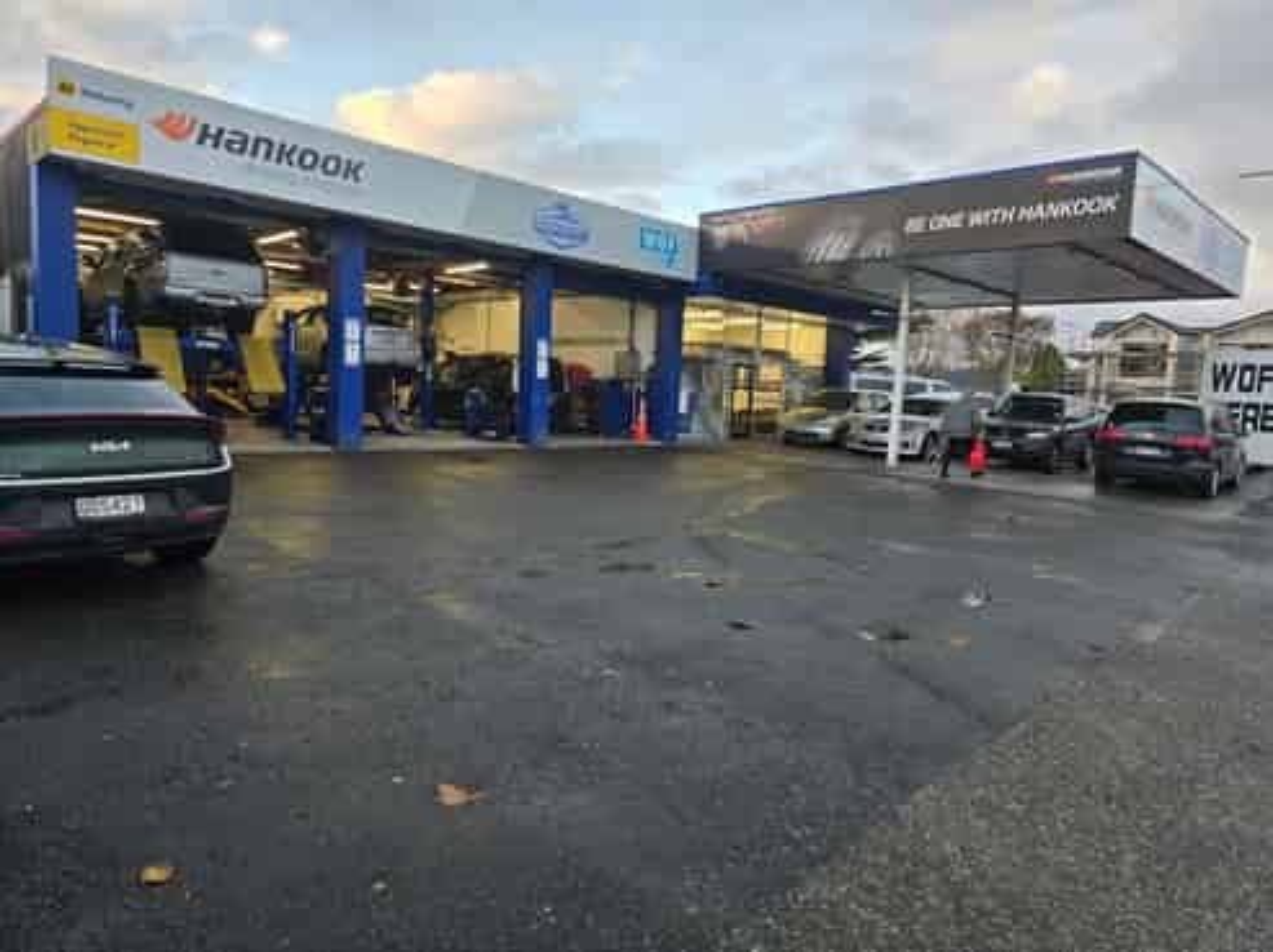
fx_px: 845
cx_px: 636
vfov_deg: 58.8
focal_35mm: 23
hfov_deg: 74.0
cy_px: 476
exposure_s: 1/100
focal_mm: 6.3
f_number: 1.7
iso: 25
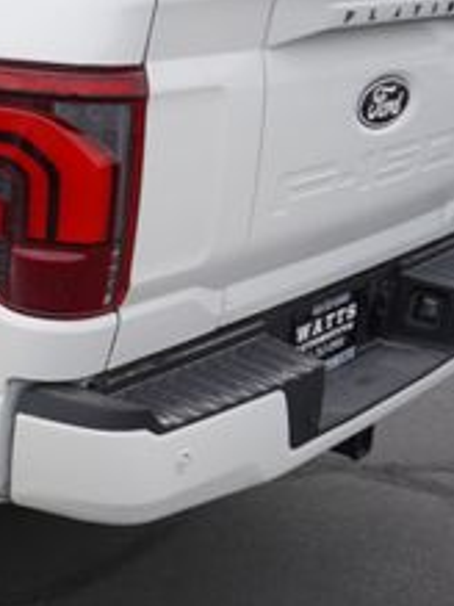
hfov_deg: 17.2
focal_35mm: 76
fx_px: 1330
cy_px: 188
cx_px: -255
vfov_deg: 25.5
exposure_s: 1/60
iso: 100
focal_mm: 18
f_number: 4
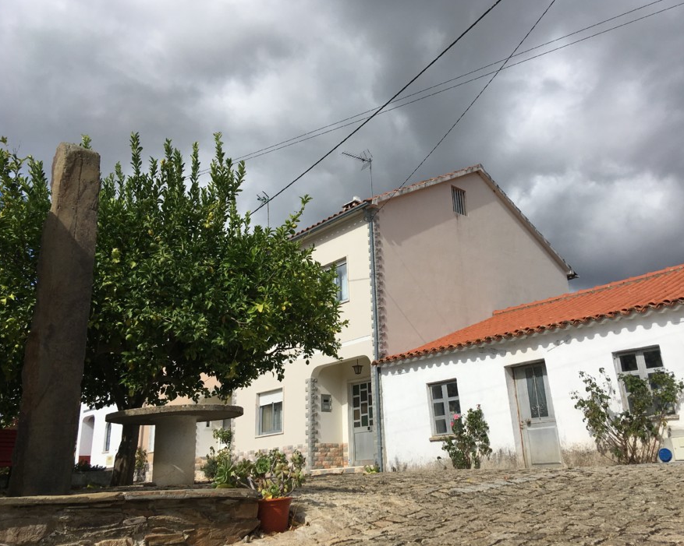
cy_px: 266
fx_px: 627
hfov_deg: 57.1
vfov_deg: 47.1
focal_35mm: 31
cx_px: 367
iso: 25
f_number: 2.2
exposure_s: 1/2653
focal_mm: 4.15
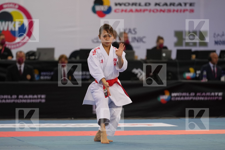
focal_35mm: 292
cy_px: 75
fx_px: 1825
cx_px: 112
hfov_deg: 7.1
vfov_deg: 4.7
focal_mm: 194
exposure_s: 1/500
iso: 1000
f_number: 2.8
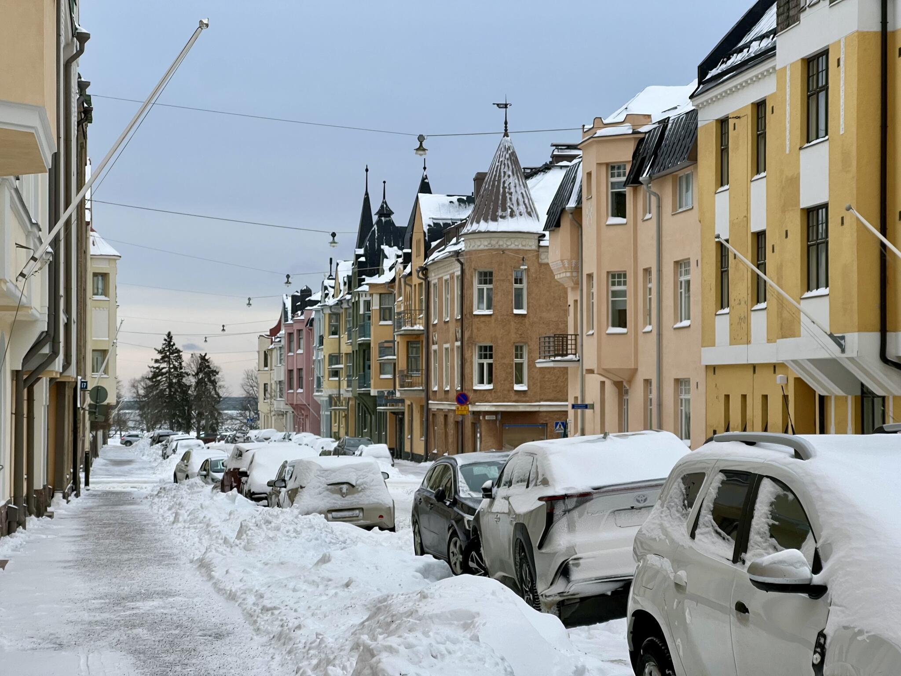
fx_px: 2004
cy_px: 338
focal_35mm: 77
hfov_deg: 25.3
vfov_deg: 19.1
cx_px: 450
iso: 32
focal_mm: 9
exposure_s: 1/99
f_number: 2.8
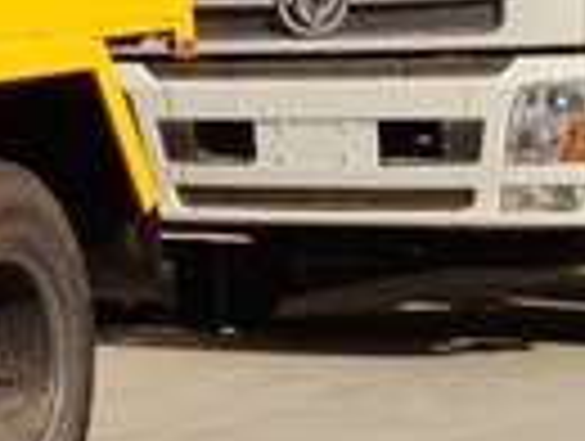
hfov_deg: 7.3
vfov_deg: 6.1
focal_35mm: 242
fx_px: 4097
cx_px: -1161
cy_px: 34
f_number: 2.4
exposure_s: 1/2762
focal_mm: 4.28
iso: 50
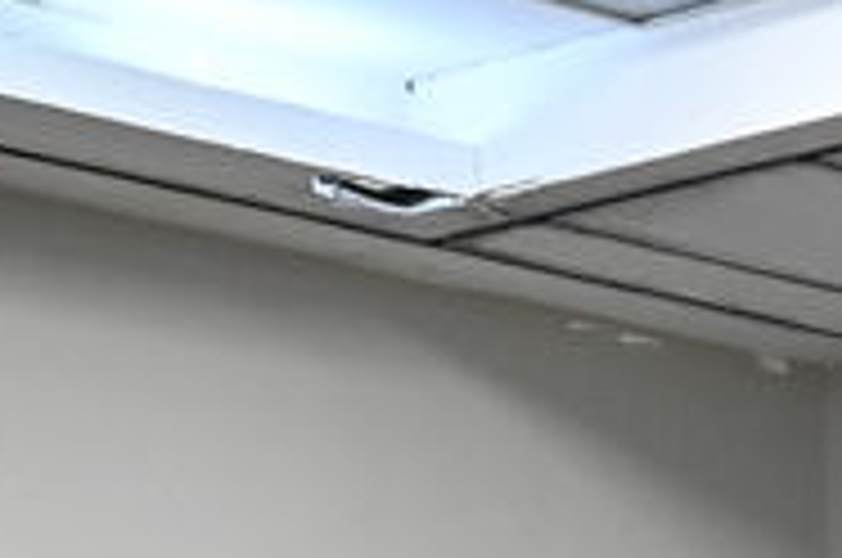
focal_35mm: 180
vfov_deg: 6.8
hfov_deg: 9.1
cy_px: 1696
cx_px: 2580
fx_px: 4203
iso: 2000
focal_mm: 24
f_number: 4.5
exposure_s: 1/160
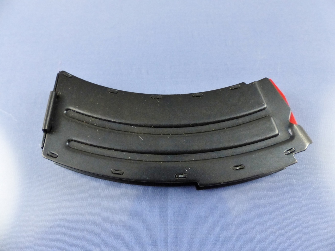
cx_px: 168
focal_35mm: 25
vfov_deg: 54.9
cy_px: 126
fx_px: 242
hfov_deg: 69.4
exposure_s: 1/125
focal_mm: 4.5
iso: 500
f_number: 2.8
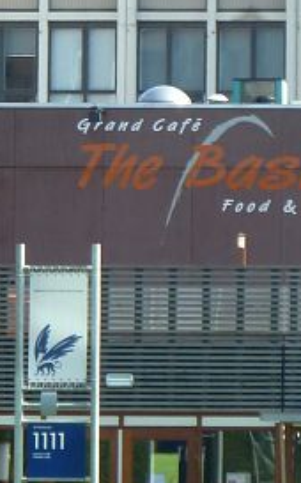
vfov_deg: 3.6
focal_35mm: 585
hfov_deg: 2.2
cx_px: 129
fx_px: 7699
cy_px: 76
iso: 80
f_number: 4.5
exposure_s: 1/160
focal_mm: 24.1
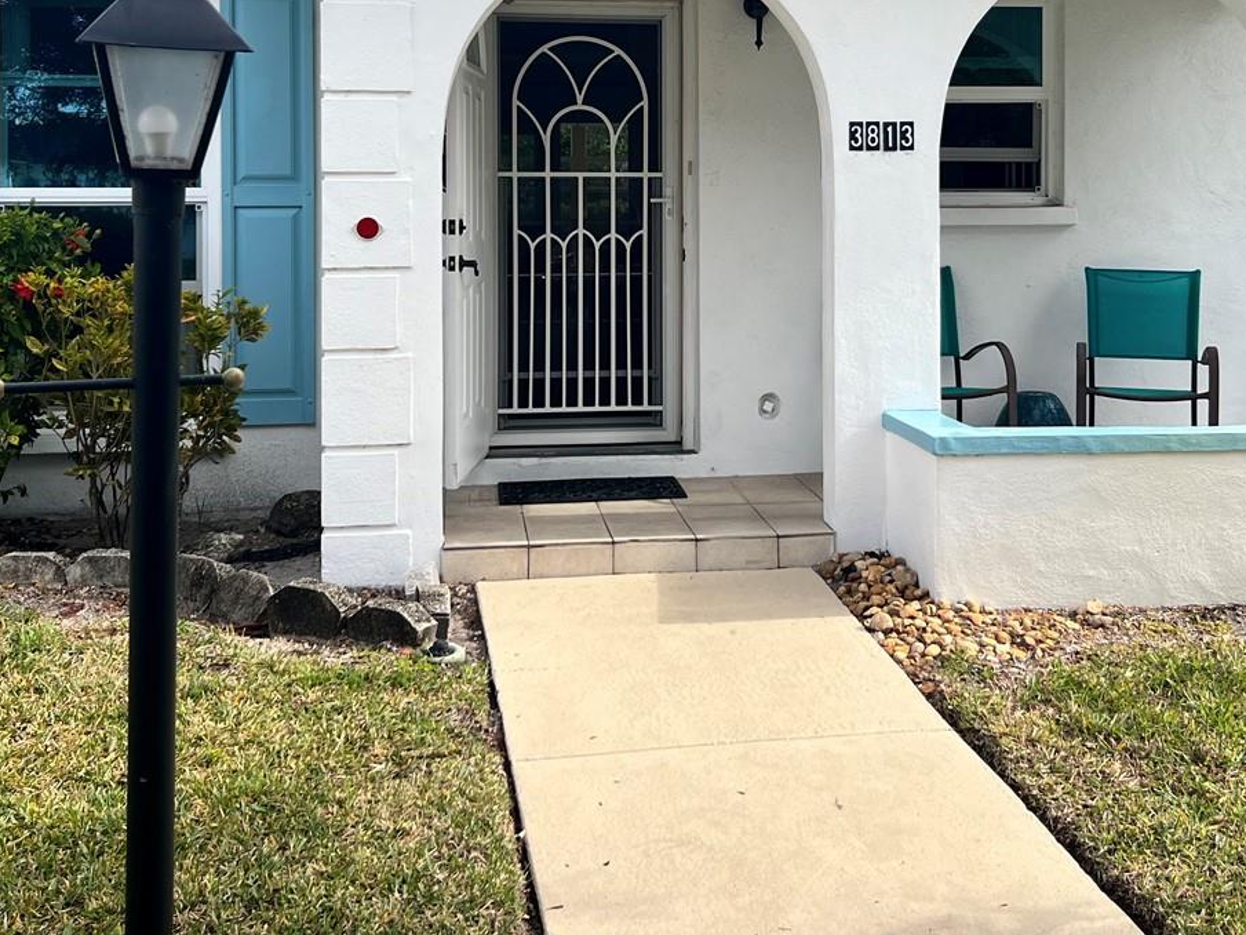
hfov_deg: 41.2
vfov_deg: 30.9
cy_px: 208
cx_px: 703
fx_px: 1656
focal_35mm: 46
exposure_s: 1/1808
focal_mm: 5.7
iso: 50
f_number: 1.5
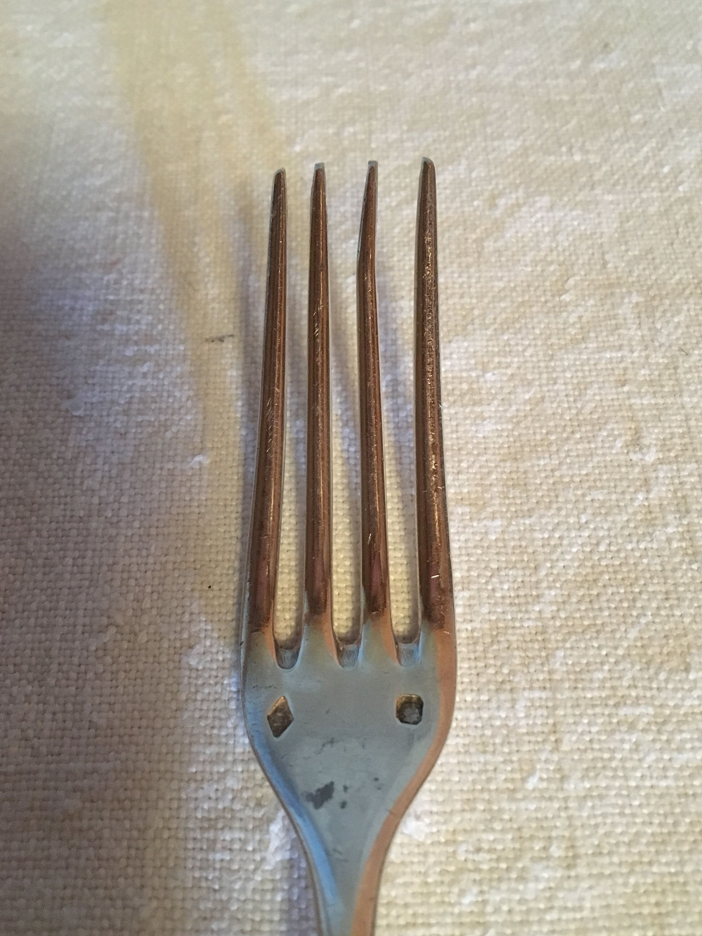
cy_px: 464
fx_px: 892
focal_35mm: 33
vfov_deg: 55.4
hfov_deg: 42.9
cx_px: 381
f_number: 2.2
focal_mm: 4.15
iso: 320
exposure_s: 1/17
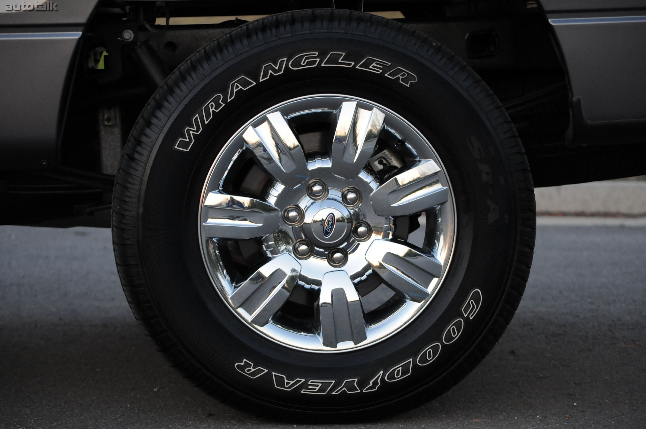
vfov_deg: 12.7
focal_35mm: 108
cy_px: 214
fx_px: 1936
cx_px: 323
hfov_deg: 18.9
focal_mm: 72
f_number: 5
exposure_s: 1/100
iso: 800
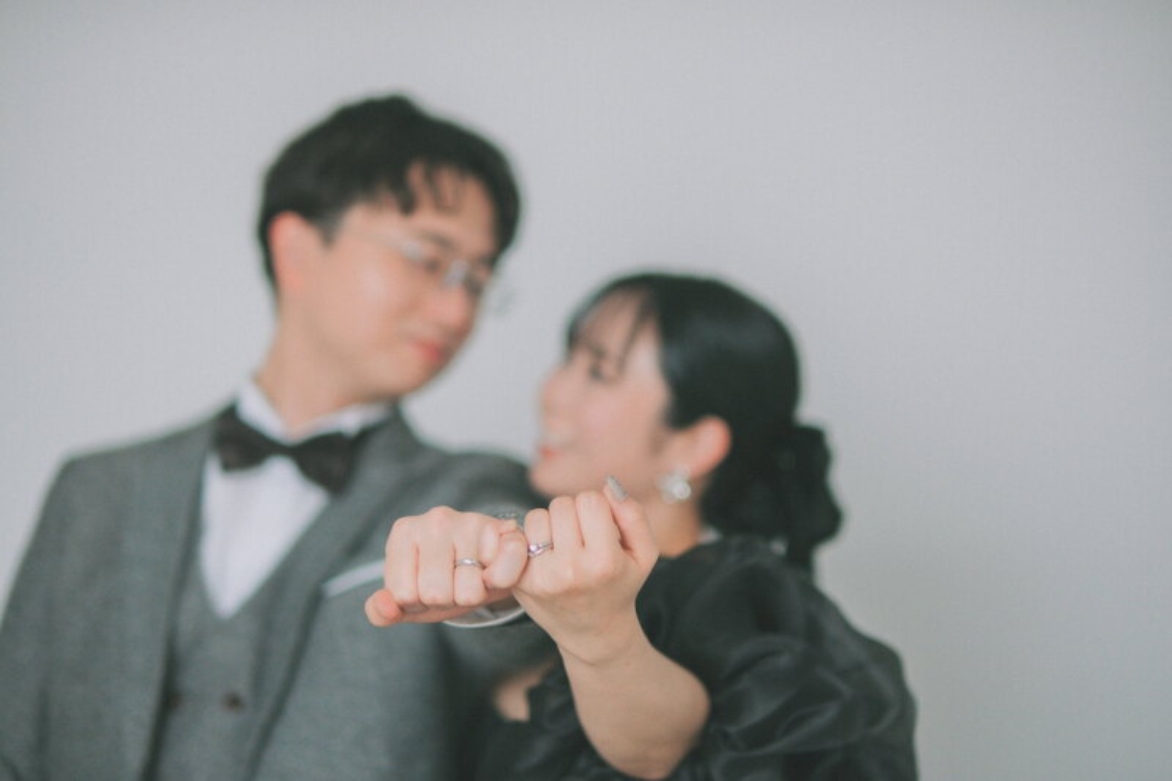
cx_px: 586
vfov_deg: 18.2
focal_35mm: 75
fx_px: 2441
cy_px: 390
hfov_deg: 27.0
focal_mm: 50
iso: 800
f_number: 1.1
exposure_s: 1/160
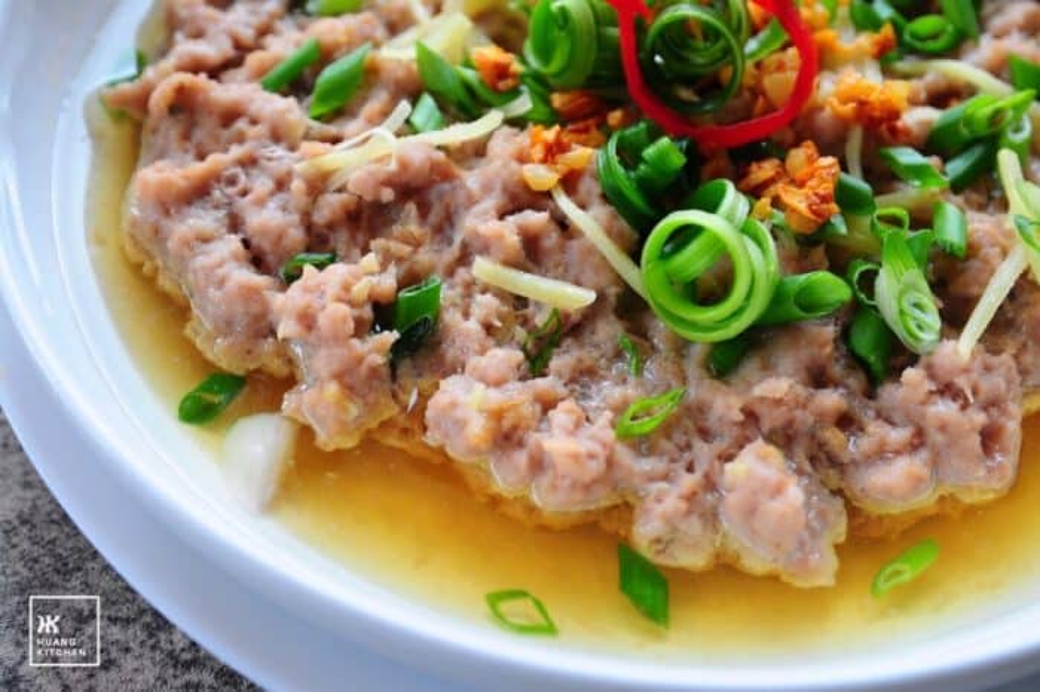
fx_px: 2166
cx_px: 520
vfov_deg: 18.2
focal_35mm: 75
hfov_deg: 27.0
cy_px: 346
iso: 160
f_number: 4.8
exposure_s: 1/20
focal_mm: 50
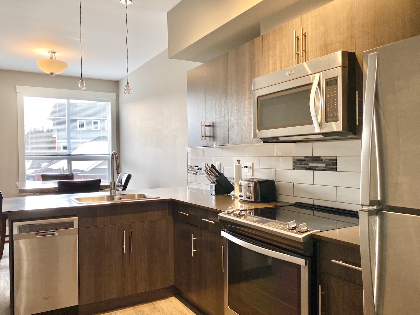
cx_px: 210
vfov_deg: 53.1
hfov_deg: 67.3
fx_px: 315
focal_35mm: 26
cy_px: 158
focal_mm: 4.25
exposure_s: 1/120
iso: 40
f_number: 1.8
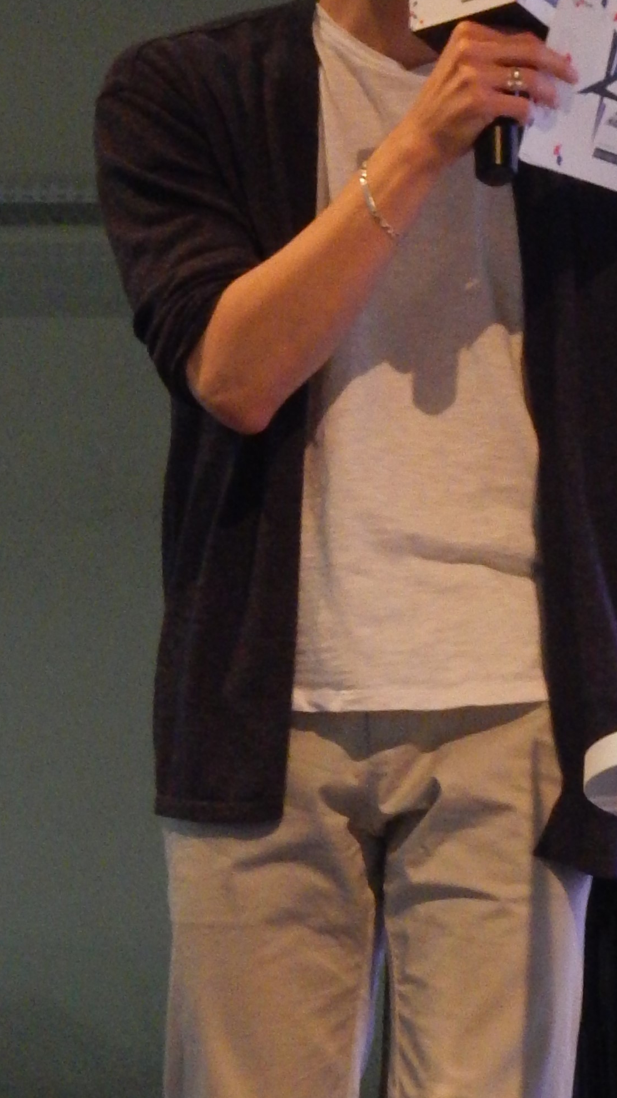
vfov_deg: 10.0
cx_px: 948
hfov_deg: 5.6
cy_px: 277
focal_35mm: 216
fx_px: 6285
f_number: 4.3
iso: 200
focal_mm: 15.3
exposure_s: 1/30
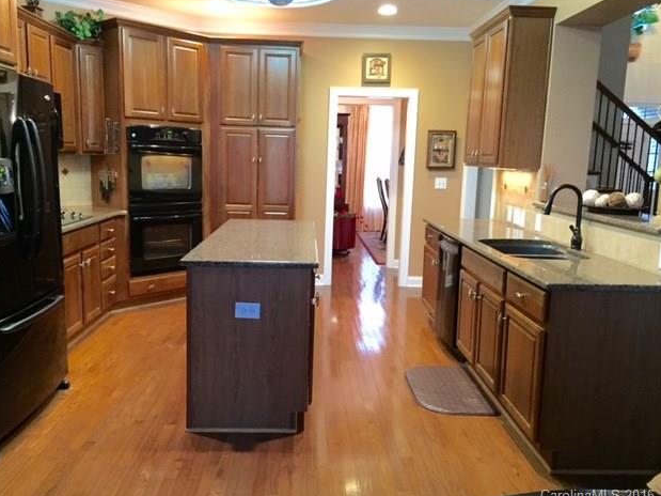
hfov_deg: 60.0
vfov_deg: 46.8
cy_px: 249
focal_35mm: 30
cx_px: 321
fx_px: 573
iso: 250
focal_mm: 4.15
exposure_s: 1/17
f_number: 2.2
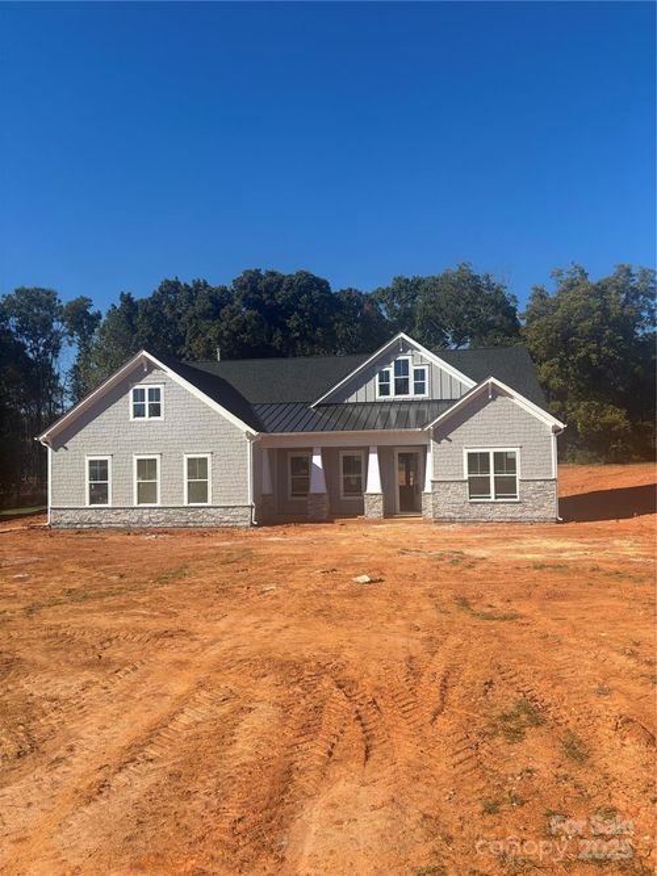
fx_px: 658
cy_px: 438
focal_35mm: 26
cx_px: 328
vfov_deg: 67.3
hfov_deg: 53.0
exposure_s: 1/3534
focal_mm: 5.96
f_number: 1.6
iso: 50
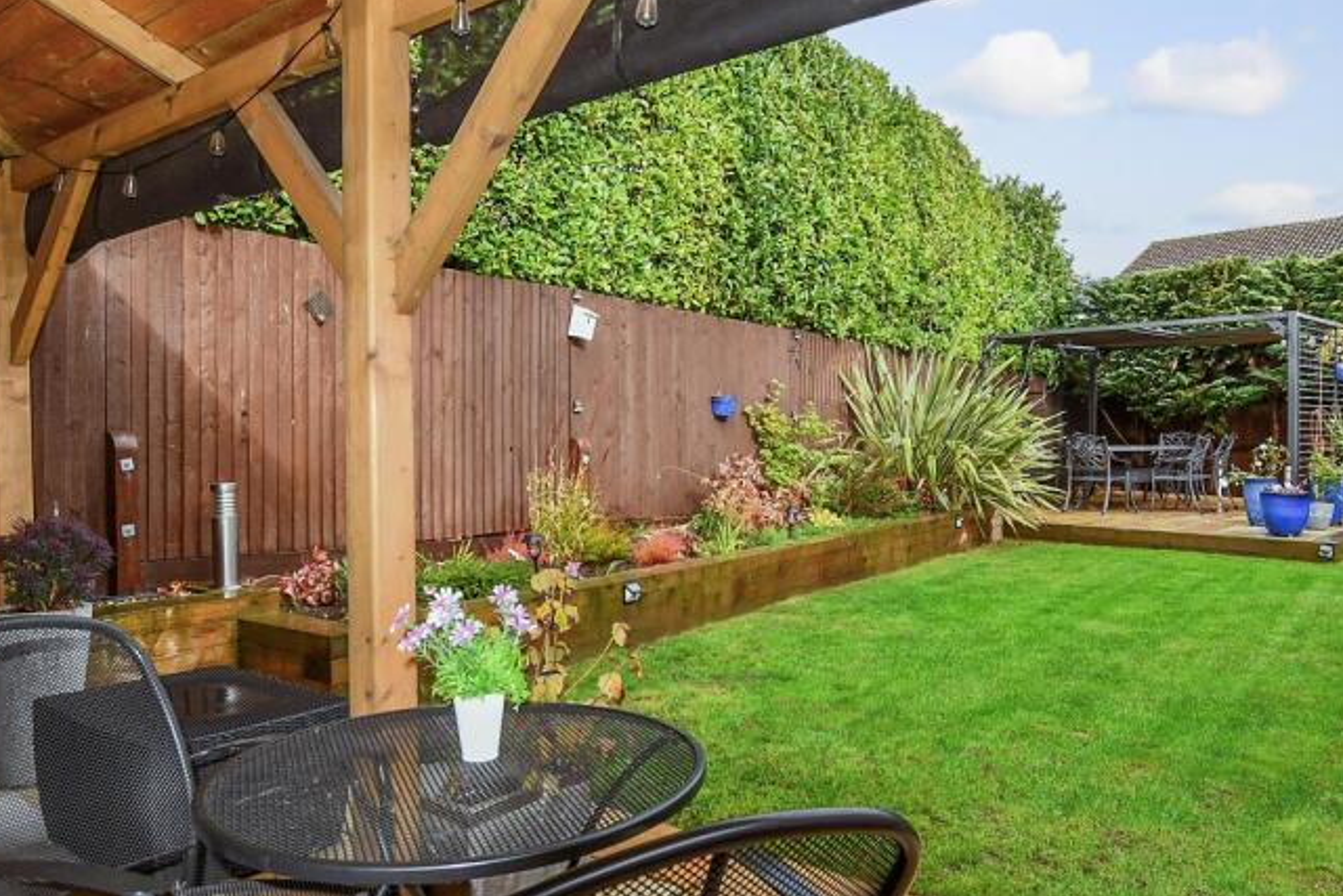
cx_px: 745
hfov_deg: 73.5
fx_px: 895
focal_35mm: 24
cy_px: 440
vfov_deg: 53.2
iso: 320
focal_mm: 10
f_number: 6.3
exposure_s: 1/250
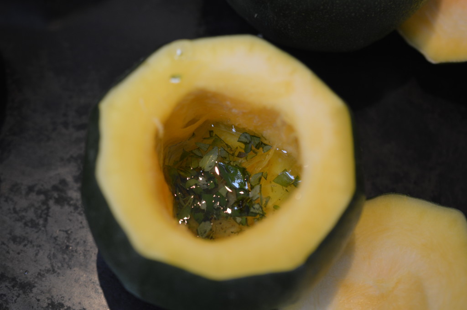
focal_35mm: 60
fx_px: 777
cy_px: 155
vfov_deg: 22.6
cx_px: 234
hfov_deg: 33.4
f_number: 4
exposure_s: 1/60
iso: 400
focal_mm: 40
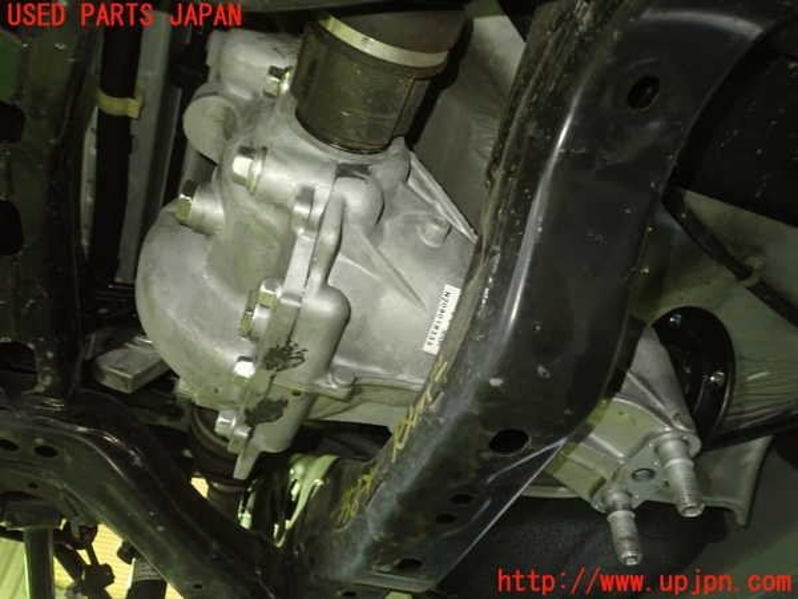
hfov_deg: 60.0
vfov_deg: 46.8
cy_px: 300
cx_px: 399
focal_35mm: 30
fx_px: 692
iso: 800
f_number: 2.3
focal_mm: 5.4
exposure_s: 1/25
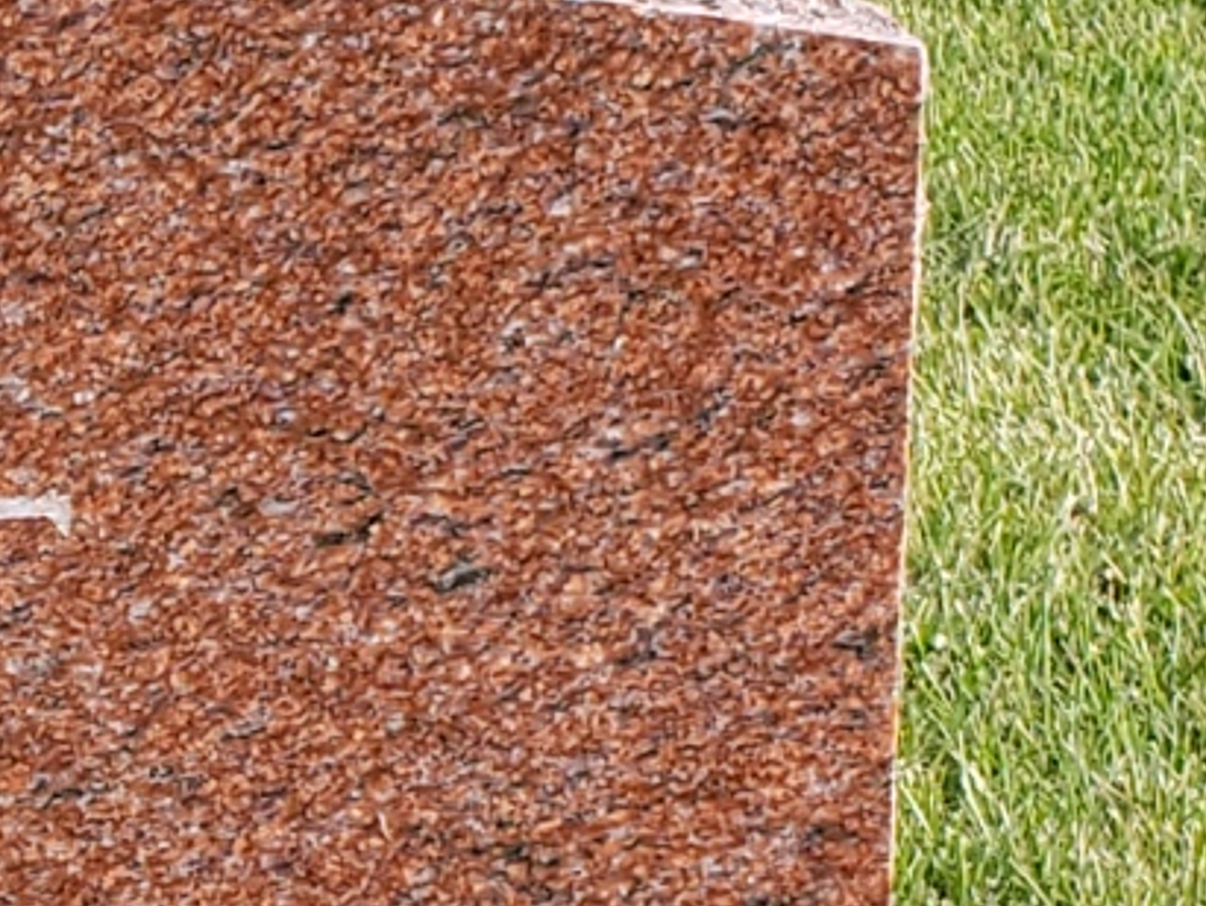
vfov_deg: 8.1
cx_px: -819
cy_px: 935
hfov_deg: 10.3
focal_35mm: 182
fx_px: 6346
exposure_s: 1/253
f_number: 2.4
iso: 50
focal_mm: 4.3
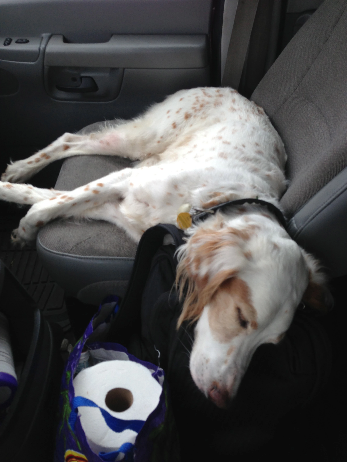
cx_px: 174
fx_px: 441
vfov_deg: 55.4
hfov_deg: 42.9
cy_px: 231
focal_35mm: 33
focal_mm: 4.13
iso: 50
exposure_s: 1/222
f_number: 2.4
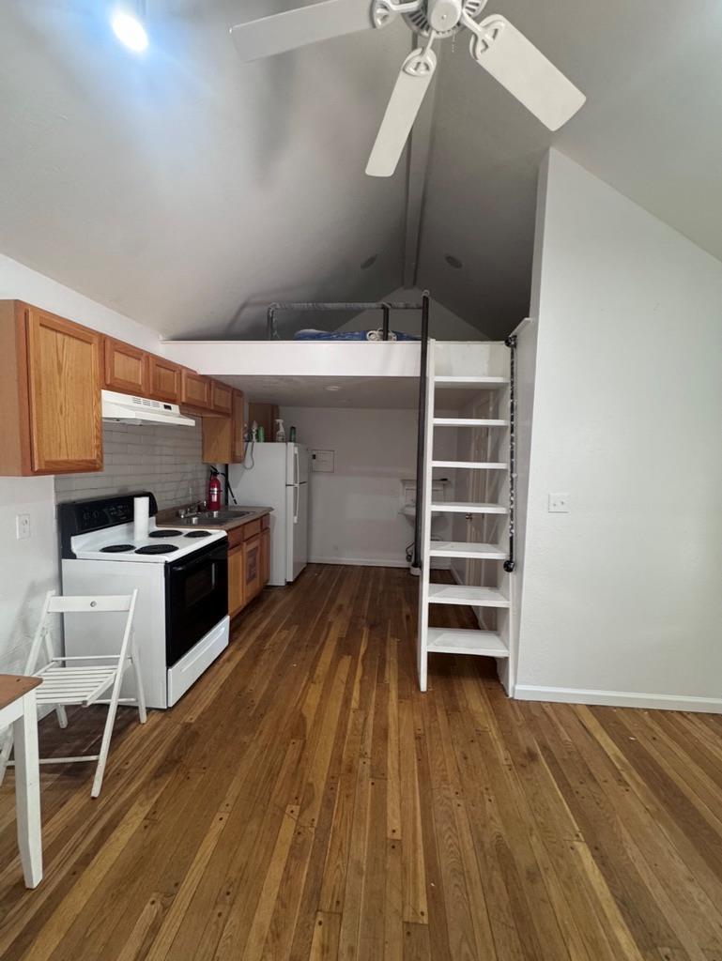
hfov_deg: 85.7
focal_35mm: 14
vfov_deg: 102.0
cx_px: 361
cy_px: 480
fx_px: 389
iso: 400
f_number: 2.2
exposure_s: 1/60
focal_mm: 2.22
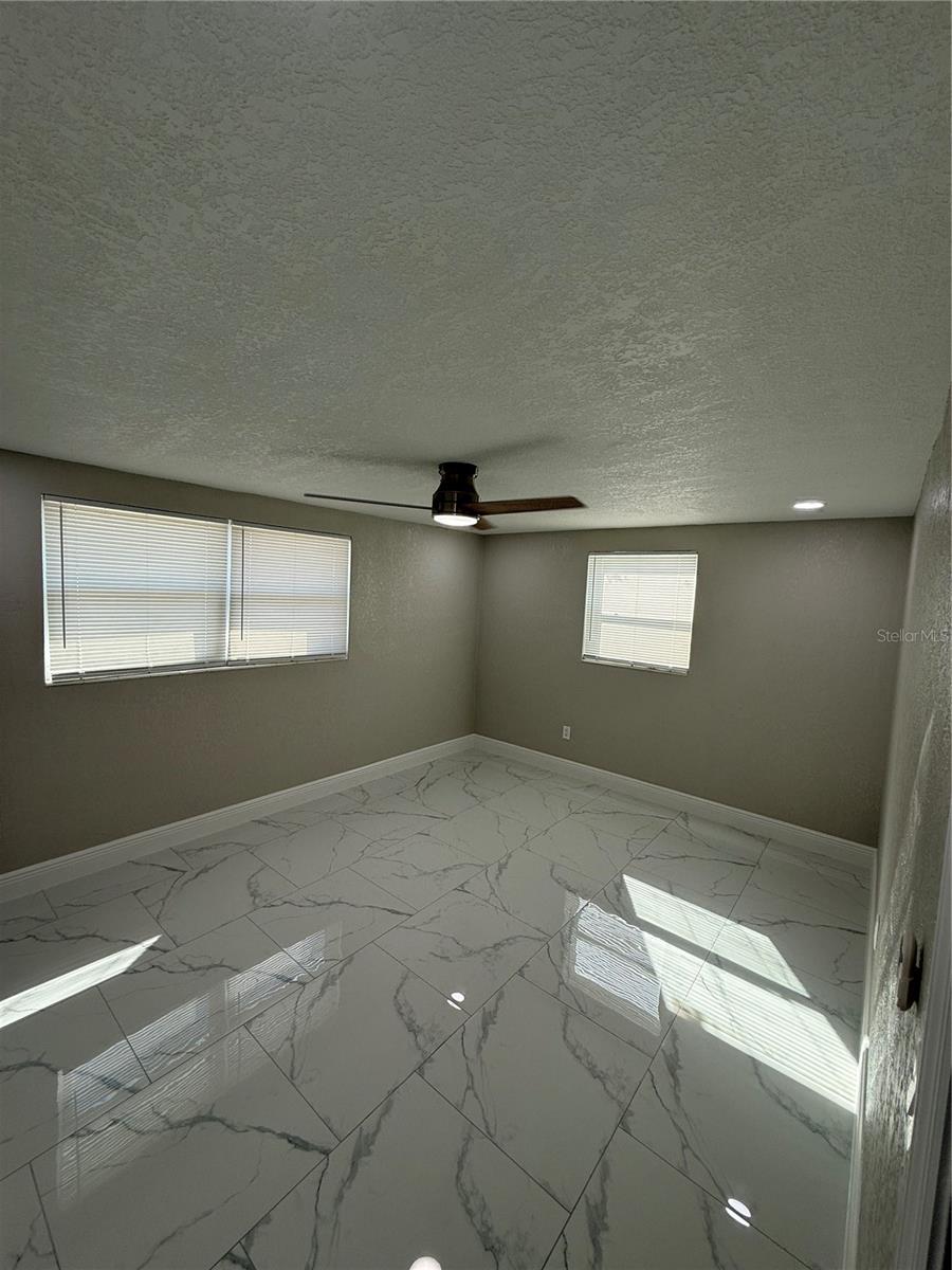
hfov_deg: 85.7
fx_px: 513
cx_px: 476
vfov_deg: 102.1
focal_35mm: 14
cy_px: 635
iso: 64
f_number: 2.2
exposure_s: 1/204
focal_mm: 2.22
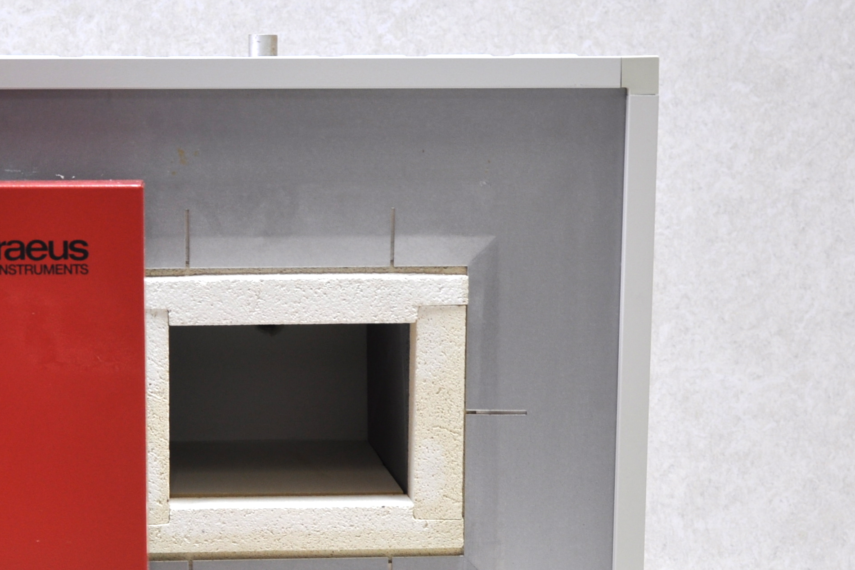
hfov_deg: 26.9
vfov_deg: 17.9
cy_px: 498
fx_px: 1781
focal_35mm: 75
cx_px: 292
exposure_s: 1/10
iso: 200
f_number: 5.6
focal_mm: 26
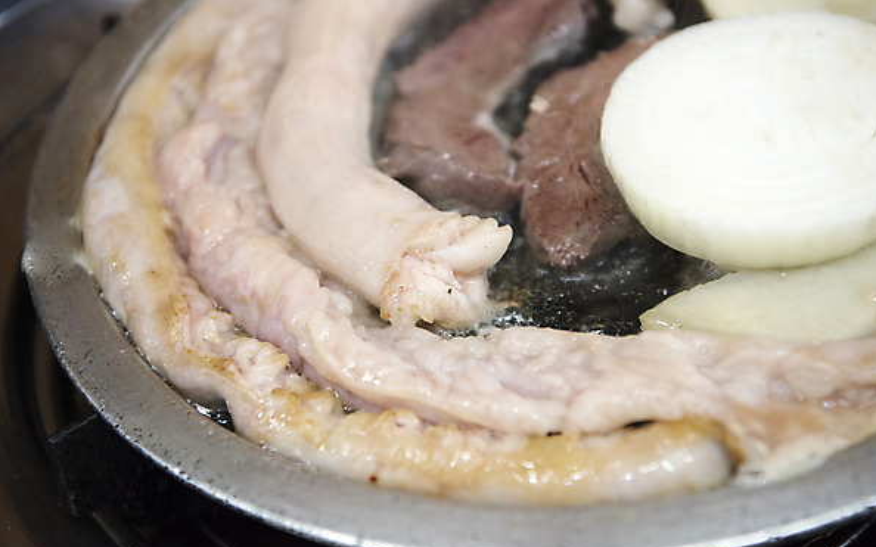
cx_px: 440
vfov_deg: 18.1
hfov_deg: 28.6
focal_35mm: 72
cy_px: 271
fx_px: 1719
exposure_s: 1/125
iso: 1600
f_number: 4
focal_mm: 70
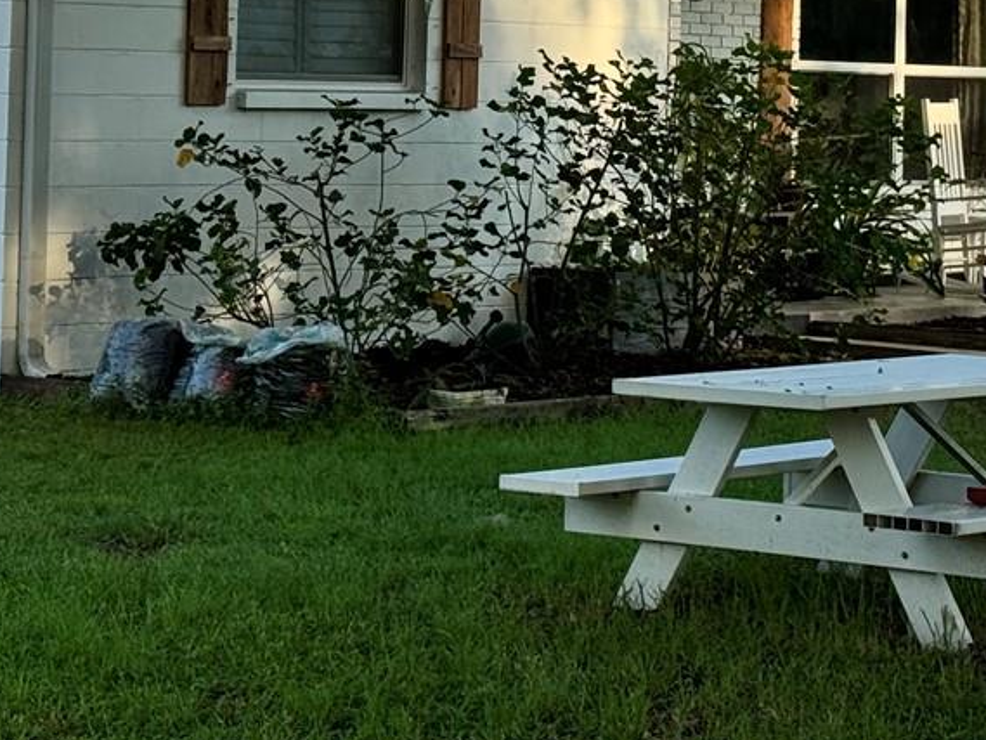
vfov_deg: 10.9
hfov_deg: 14.6
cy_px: -54
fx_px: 3846
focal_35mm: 135
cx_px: 473
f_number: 1.78
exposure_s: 1/1011
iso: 64
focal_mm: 6.76
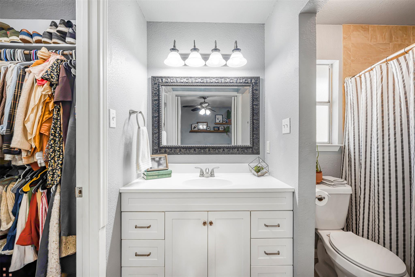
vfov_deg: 81.2
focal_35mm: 14
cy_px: 138
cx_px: 208
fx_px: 161
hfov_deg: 104.3
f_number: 11
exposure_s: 1/3
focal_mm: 14
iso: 250
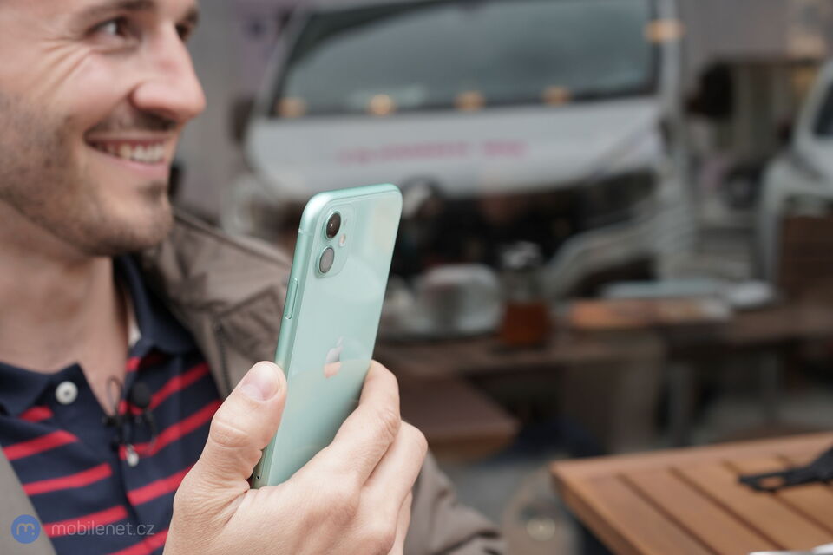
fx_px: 1273
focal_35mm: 55
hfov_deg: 36.2
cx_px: 416
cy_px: 278
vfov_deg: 24.6
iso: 640
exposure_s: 1/250
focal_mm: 55
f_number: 6.3
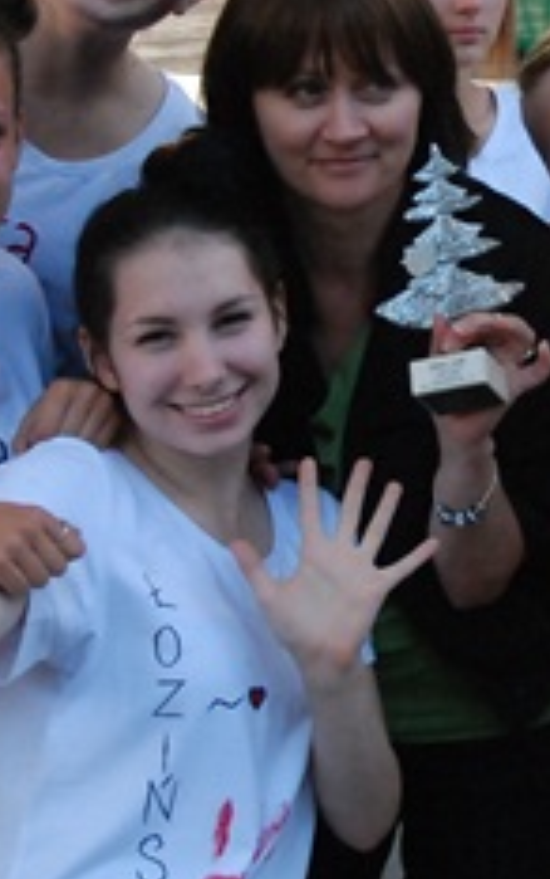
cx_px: 569
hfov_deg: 10.7
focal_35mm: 121
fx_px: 2897
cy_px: 358
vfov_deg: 17.2
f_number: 3.8
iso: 1250
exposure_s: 1/320
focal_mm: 24
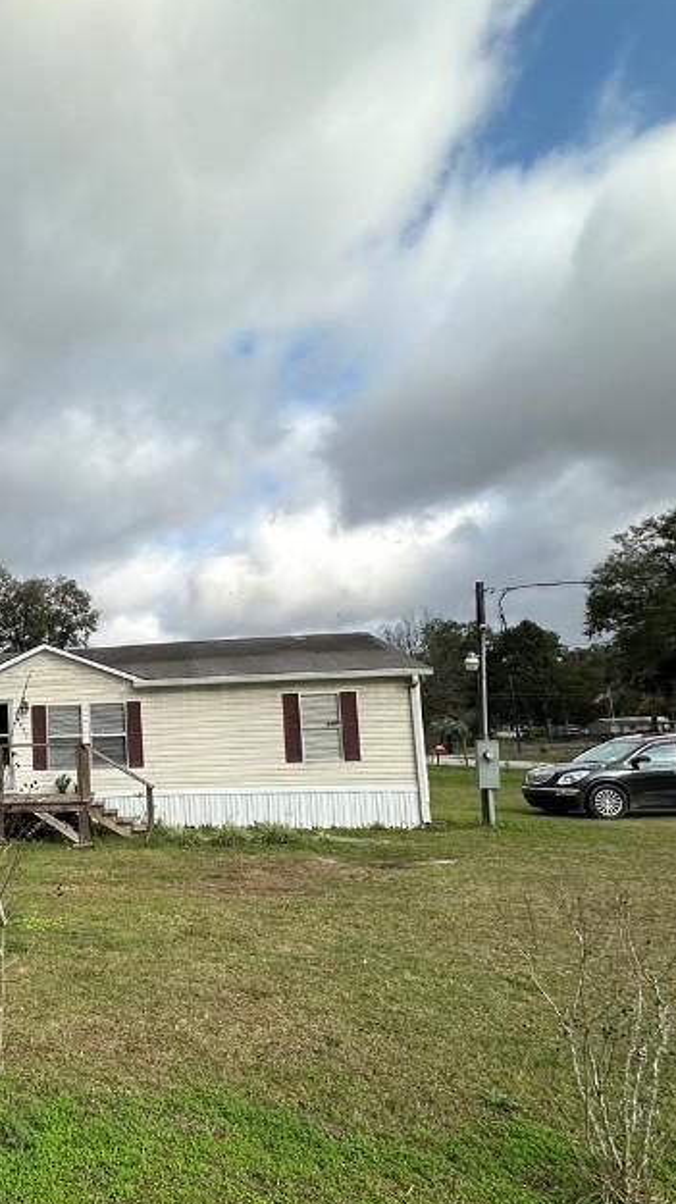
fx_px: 798
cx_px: -33
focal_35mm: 25
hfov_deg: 39.3
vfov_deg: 73.8
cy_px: 667
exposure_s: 1/1667
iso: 40
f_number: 2.2
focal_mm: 2.22
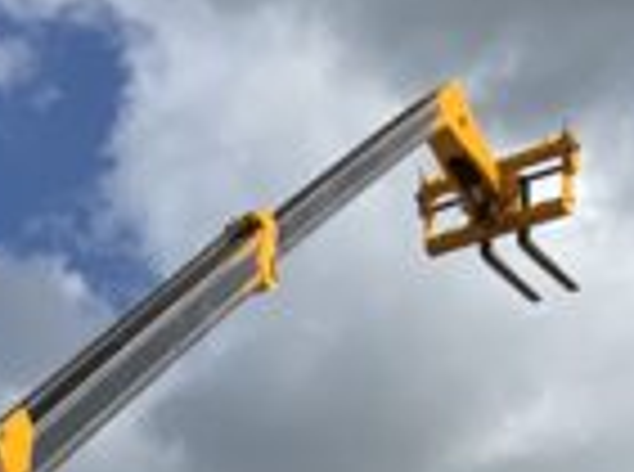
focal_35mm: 132
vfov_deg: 10.3
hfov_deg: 14.1
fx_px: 2411
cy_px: 966
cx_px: -283
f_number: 1.8
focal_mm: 3
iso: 16
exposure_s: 1/2538
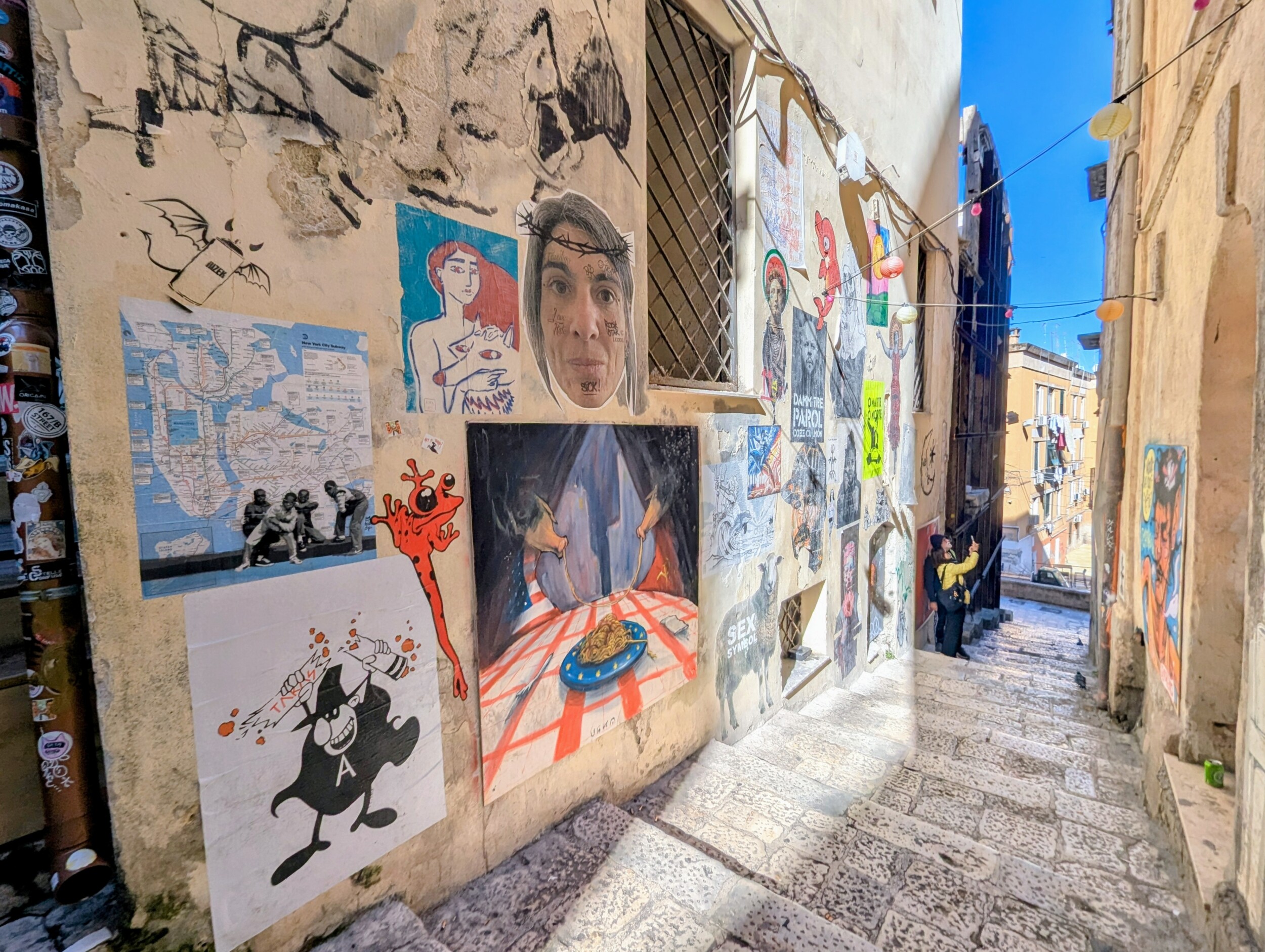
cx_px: 632
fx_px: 476
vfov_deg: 90.1
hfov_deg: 106.1
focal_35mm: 13
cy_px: 476
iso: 41
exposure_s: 1/1049
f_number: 2.2
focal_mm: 1.95
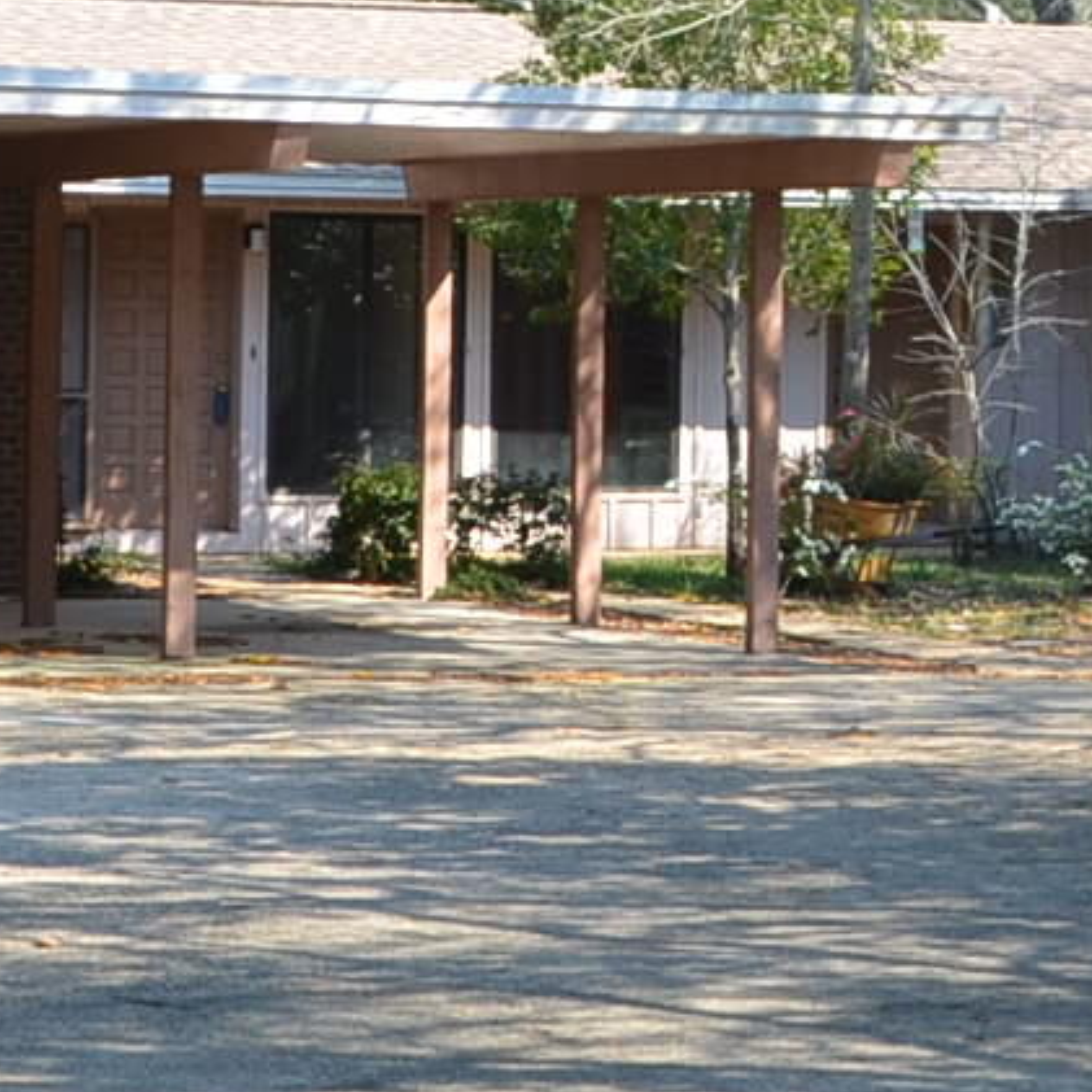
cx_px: 1577
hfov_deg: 10.8
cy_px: 0
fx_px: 5585
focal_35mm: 156
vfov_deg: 11.1
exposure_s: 1/250
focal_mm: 21
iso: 200
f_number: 8
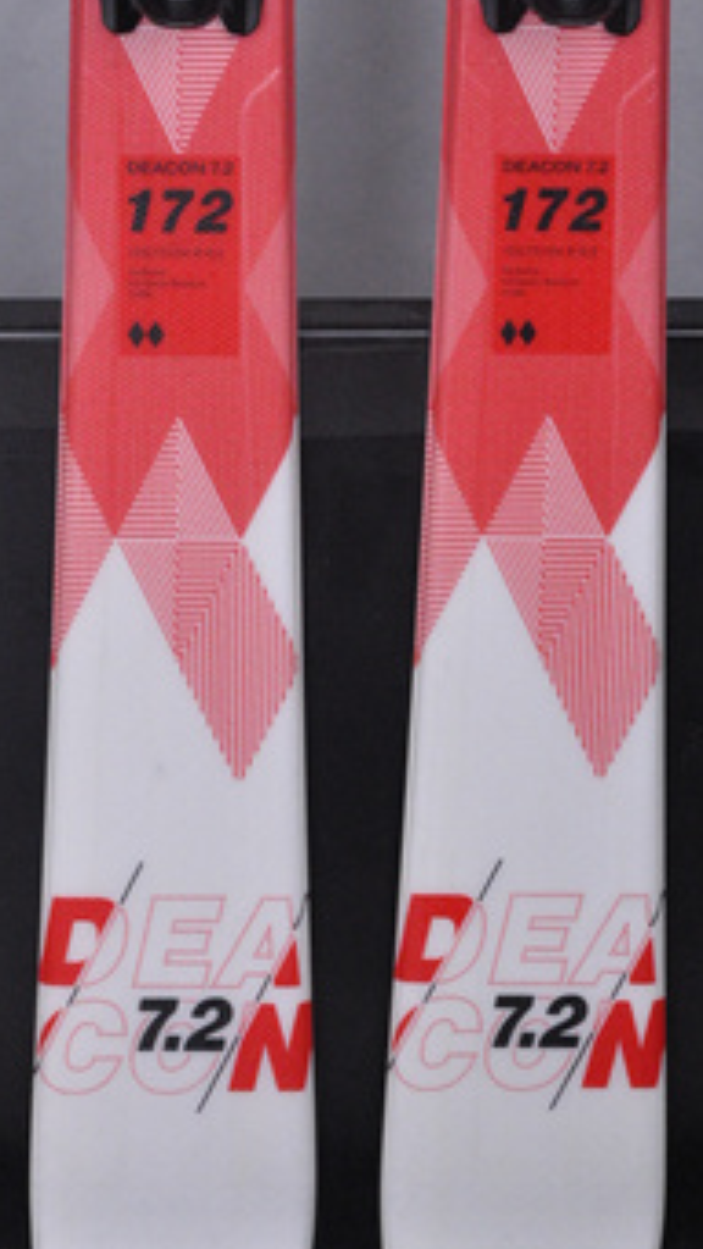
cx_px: 353
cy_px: 487
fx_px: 4802
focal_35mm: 145
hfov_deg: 8.4
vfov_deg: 14.8
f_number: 9.5
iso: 3200
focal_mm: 70
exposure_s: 1/125
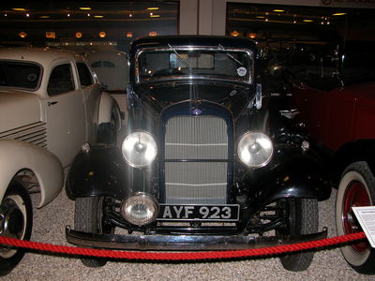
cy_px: 140
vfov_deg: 40.7
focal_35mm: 35
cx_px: 188
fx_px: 379
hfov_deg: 52.6
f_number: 2.8
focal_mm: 8.9
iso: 100
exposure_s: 1/60
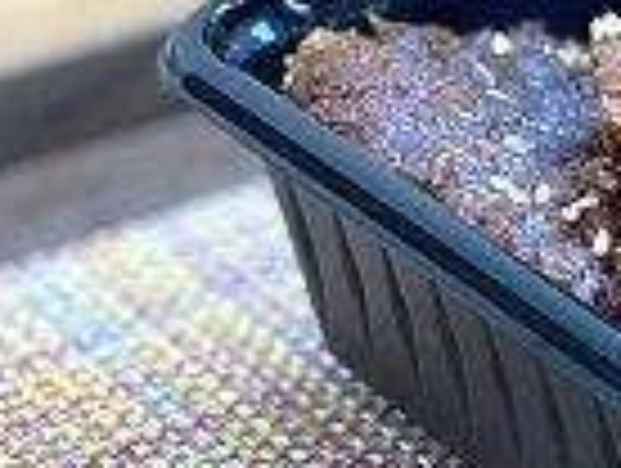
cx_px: 1030
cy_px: 52
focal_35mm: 188
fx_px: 3379
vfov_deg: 7.9
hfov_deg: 10.1
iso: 250
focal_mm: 6
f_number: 2
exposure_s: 1/93
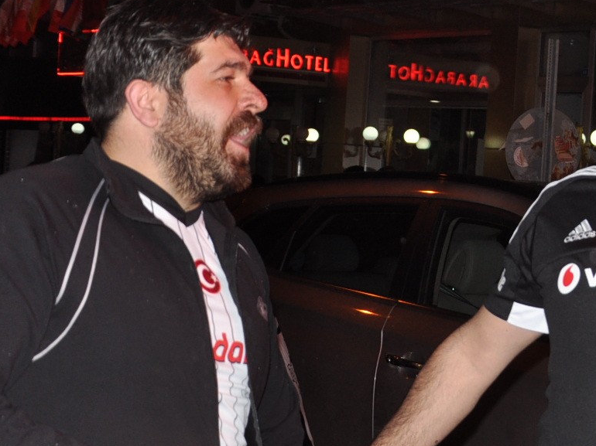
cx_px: 728
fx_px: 1727
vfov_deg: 14.7
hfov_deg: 18.5
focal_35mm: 100
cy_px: 145
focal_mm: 25
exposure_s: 1/200
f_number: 4
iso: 360
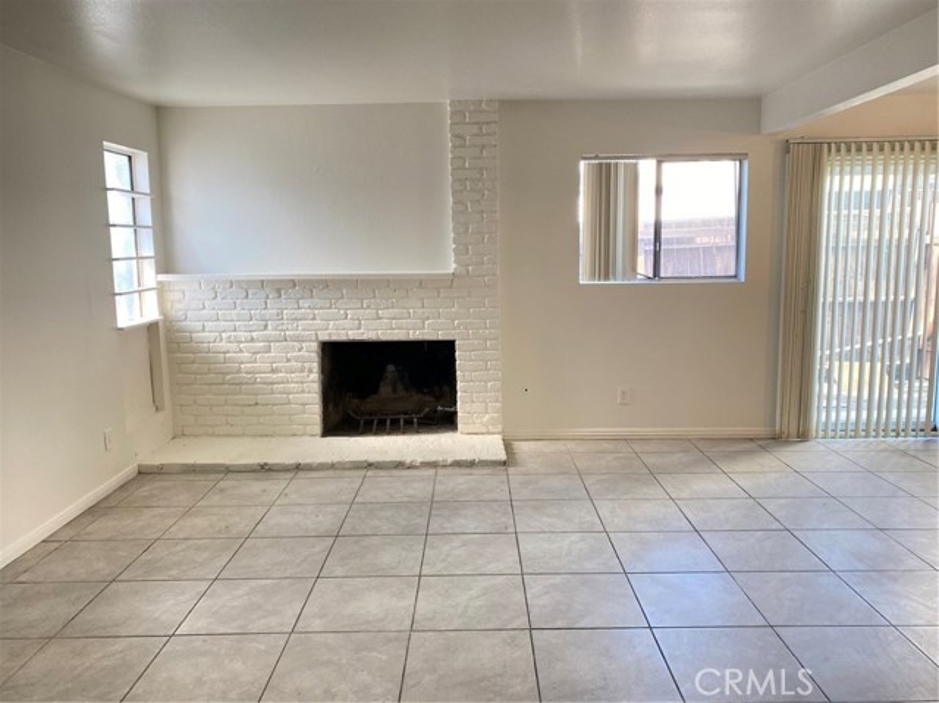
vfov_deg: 53.0
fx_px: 705
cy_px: 352
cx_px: 470
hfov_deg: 67.3
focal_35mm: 26
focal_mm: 4.25
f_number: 1.8
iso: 80
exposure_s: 1/60
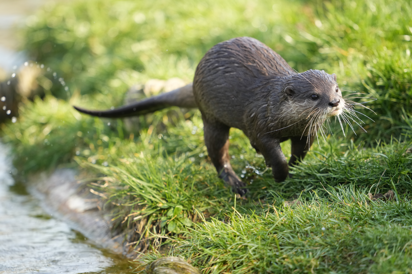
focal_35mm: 560
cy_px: 137
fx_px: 6408
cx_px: 206
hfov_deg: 3.7
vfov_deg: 2.5
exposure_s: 1/1000
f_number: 4
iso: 1000
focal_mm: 560
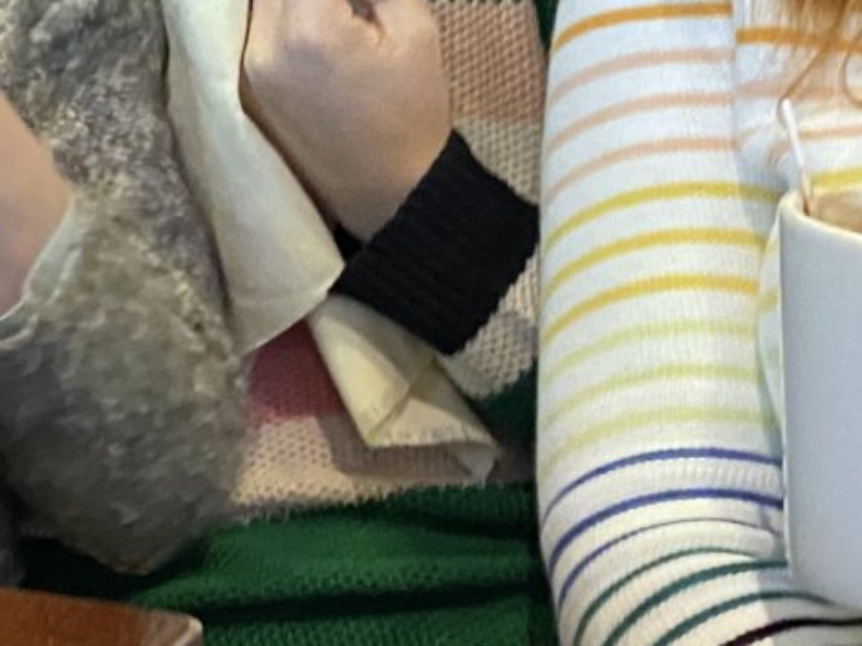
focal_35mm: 113
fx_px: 2813
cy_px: 216
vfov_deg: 13.1
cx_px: -231
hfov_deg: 16.5
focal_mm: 4.25
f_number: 1.8
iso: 500
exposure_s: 1/25
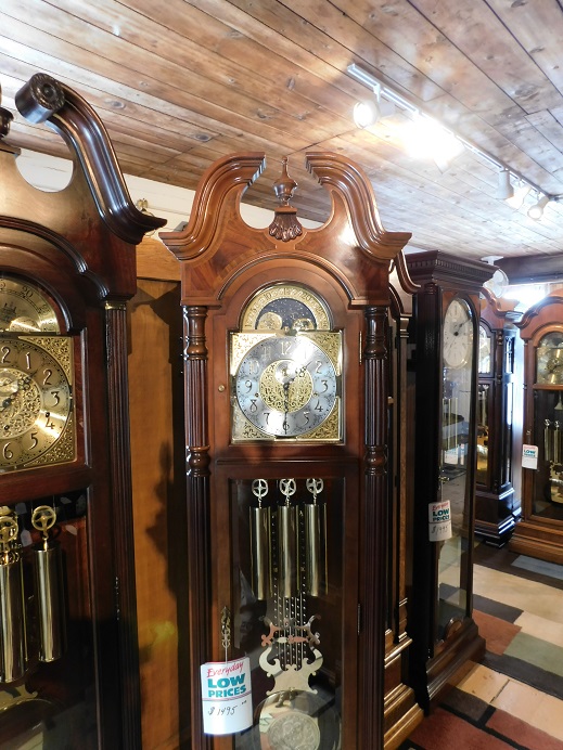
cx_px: 282
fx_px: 499
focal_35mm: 23
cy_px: 375
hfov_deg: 58.9
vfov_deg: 73.9
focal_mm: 4
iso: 125
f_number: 3
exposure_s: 1/30
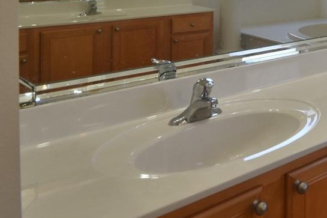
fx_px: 400
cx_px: 423
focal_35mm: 44
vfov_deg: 27.2
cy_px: -37
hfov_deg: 33.1
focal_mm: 10
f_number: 10
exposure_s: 1/20
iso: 100
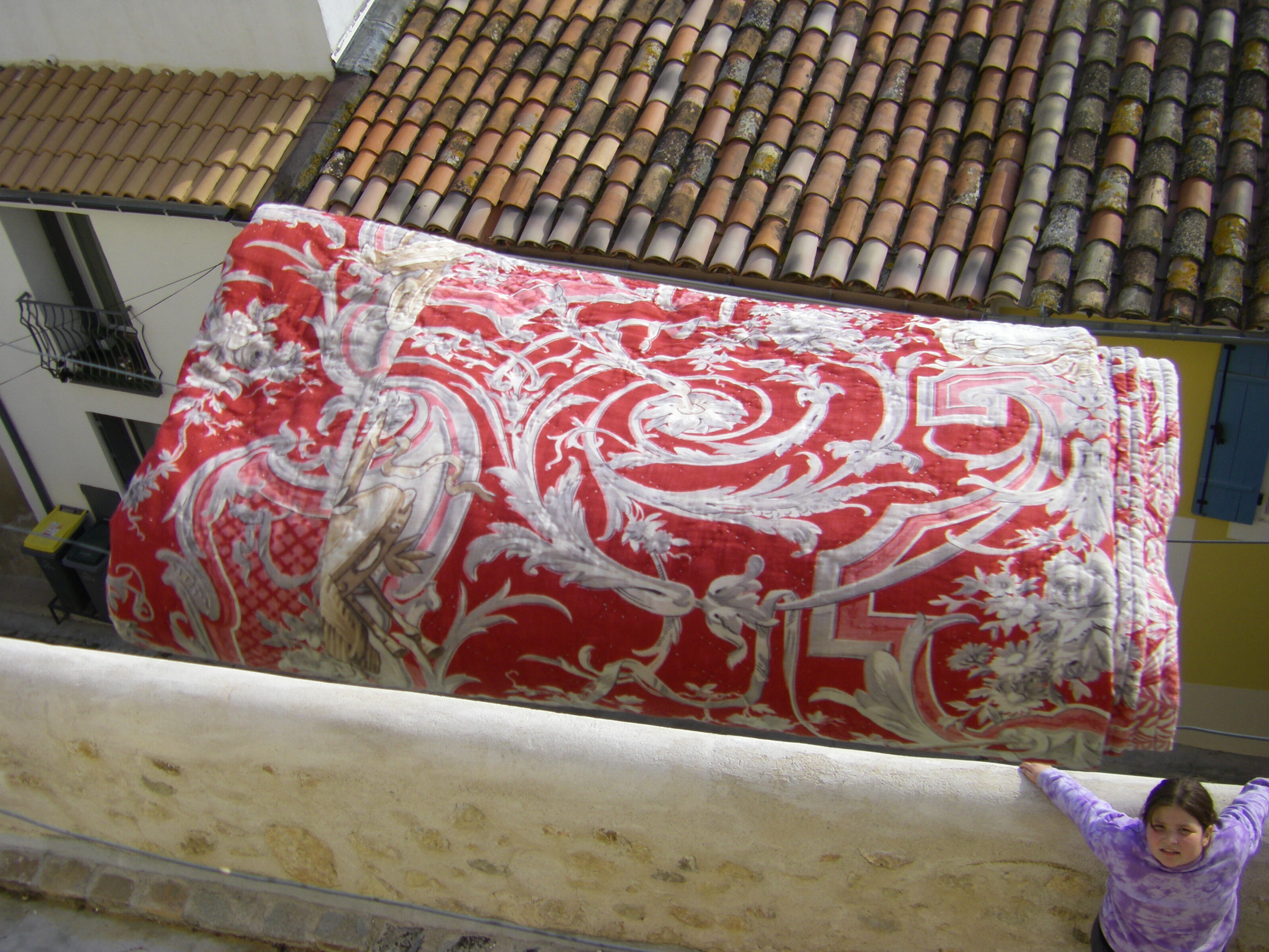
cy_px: 476
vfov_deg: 36.8
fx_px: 1430
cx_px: 625
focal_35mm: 39
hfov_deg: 47.9
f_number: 7
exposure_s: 1/125
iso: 64
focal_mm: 6.3
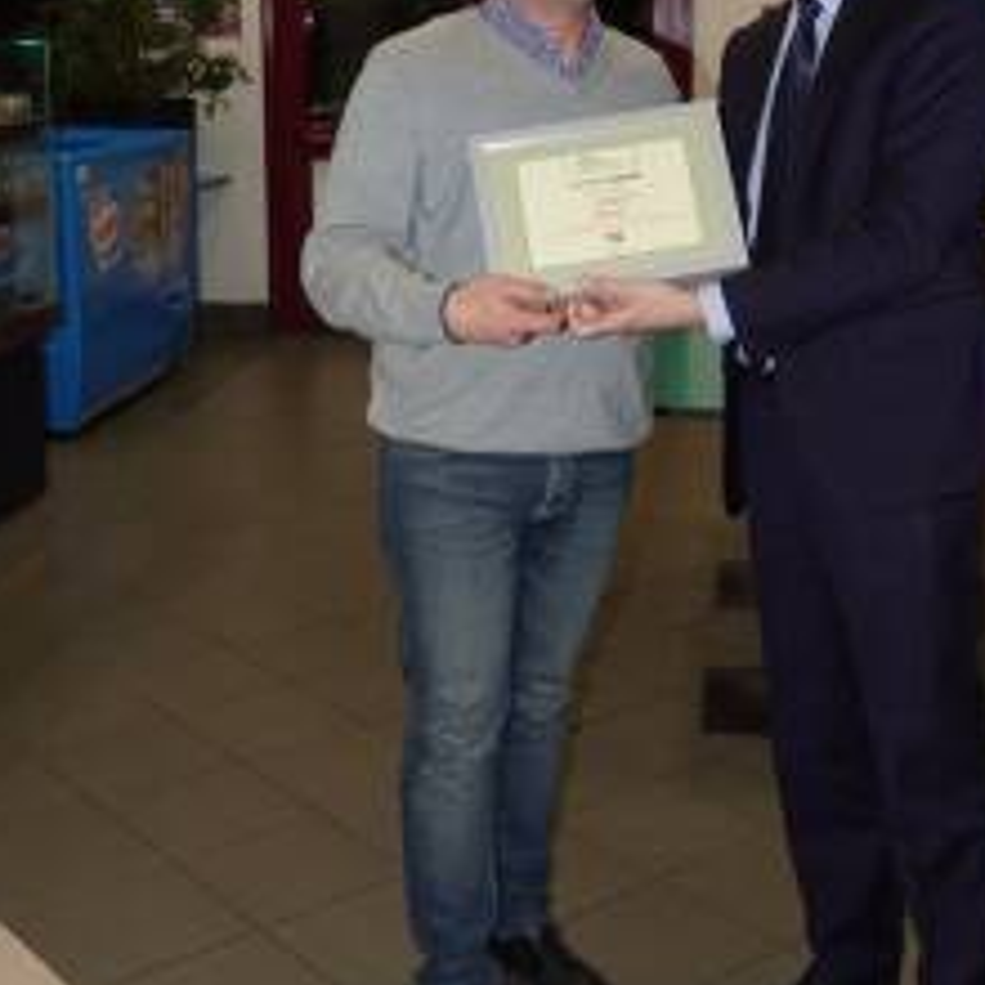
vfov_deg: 33.2
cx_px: 678
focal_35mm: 51
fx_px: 1642
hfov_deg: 33.0
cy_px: 363
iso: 320
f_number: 2.8
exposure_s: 1/30
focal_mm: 10.38
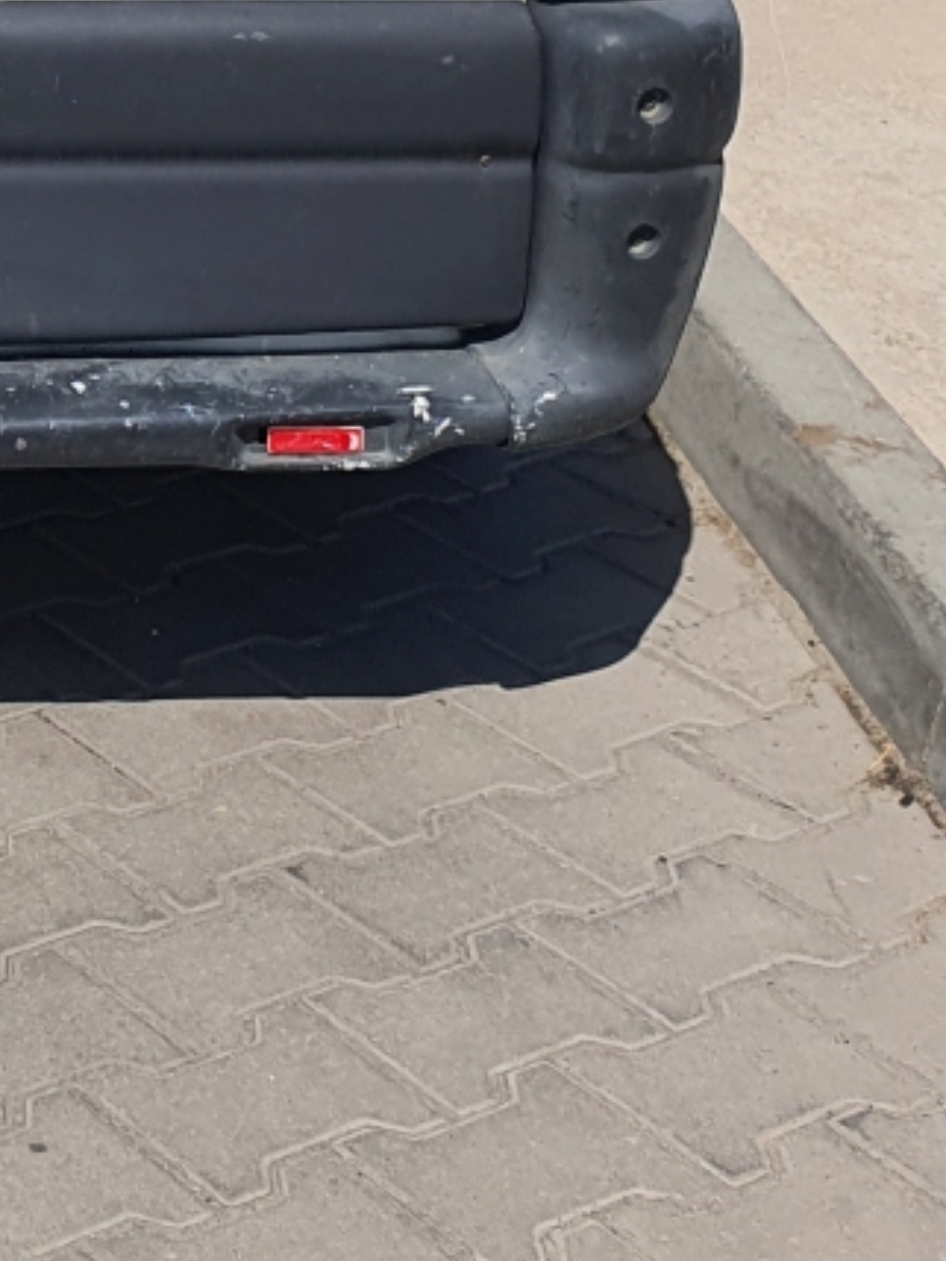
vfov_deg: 18.5
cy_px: -488
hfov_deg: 13.8
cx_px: -685
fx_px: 3533
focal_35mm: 97
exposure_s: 1/2856
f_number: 2.4
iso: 50
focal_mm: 4.3
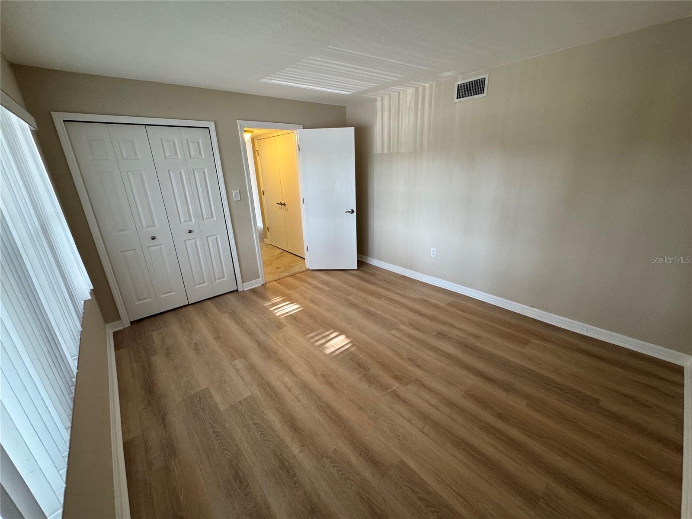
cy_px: 260
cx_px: 346
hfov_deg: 102.1
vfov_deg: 85.7
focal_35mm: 14
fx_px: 280
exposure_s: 1/120
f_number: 2.2
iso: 200
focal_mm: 2.22
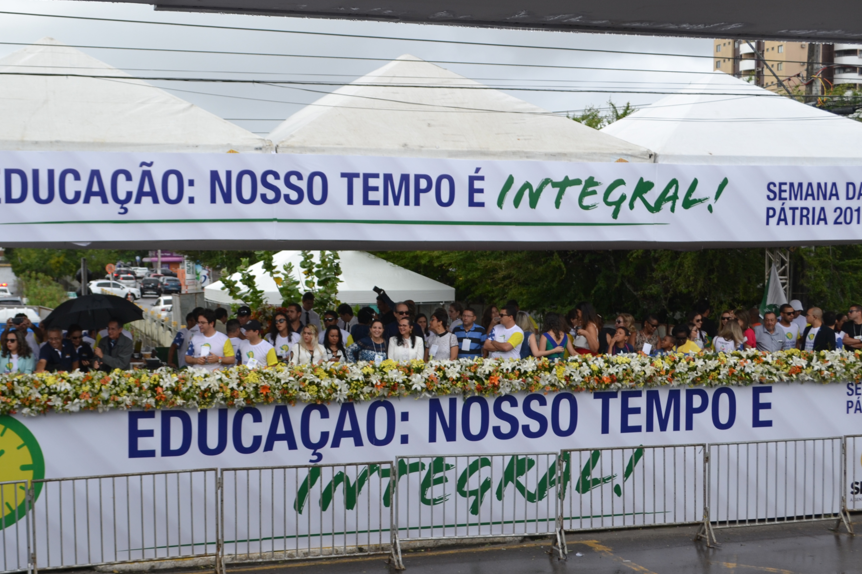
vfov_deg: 26.0
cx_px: 337
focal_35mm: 52
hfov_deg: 38.0
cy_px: 317
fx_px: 1245
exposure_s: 1/160
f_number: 6.3
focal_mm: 24
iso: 100
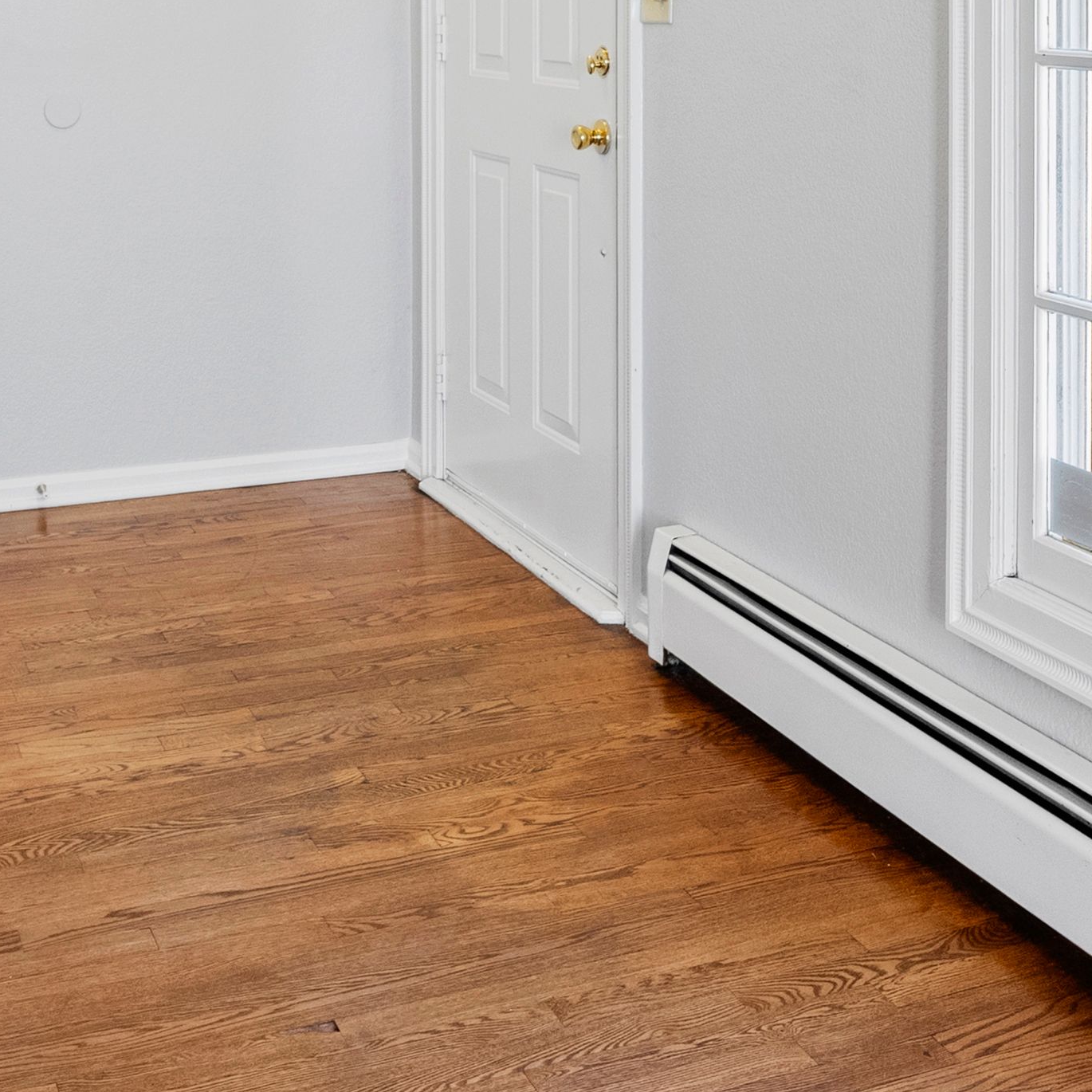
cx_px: 486
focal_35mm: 50
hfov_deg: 34.0
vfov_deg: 31.6
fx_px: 1785
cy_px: 16
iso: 640
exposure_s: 1/20
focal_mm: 19
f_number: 8
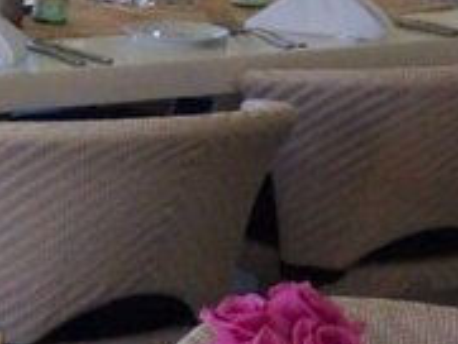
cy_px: 362
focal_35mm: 187
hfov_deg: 9.8
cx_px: -471
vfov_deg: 7.9
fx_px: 2476
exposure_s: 1/379
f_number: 2.4
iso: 50
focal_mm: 4.12
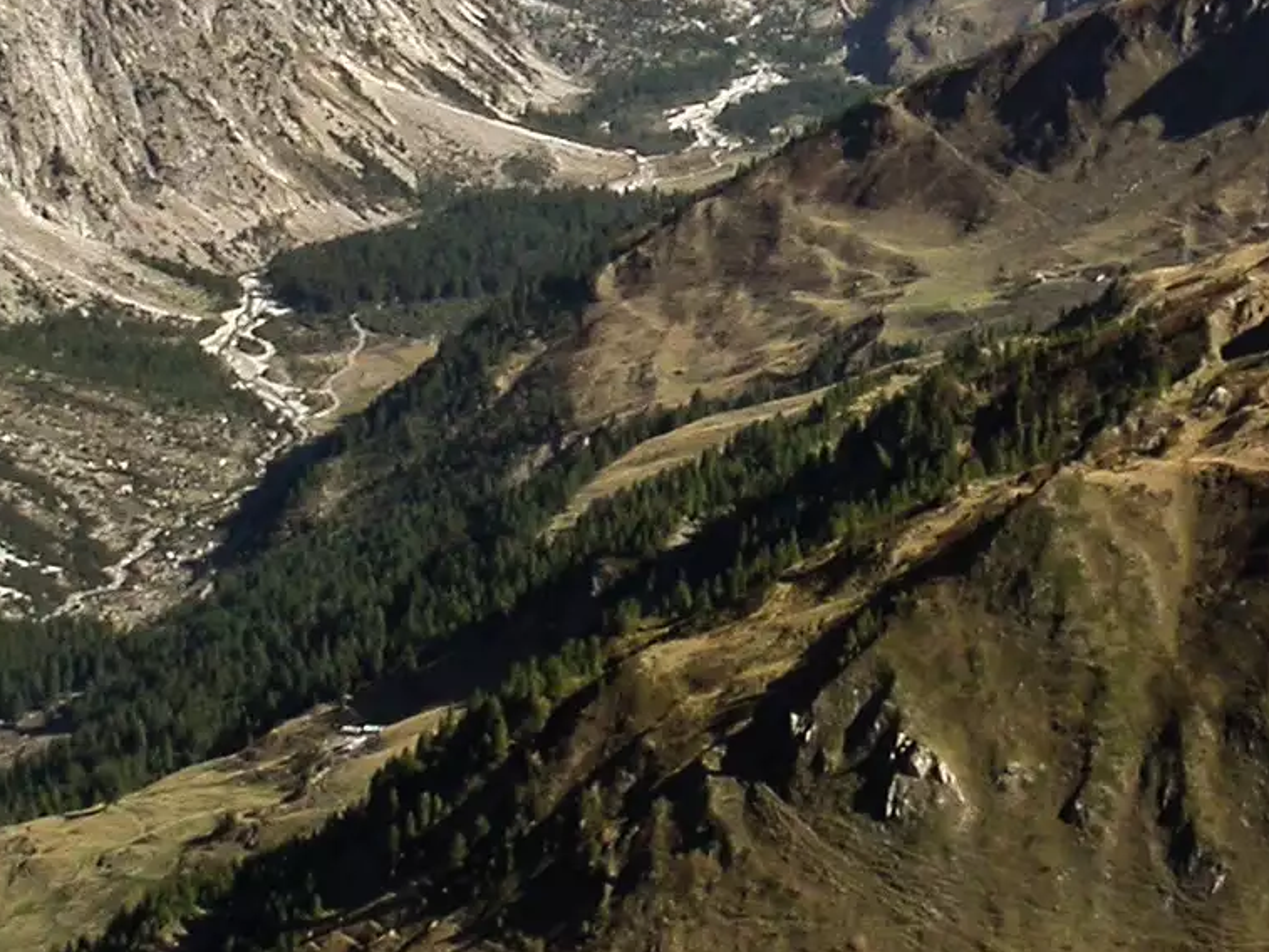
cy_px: 277
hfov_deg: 17.2
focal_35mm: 114
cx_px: 917
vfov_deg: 13.0
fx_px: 4180
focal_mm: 7.85
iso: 100
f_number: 7.5
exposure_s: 1/263
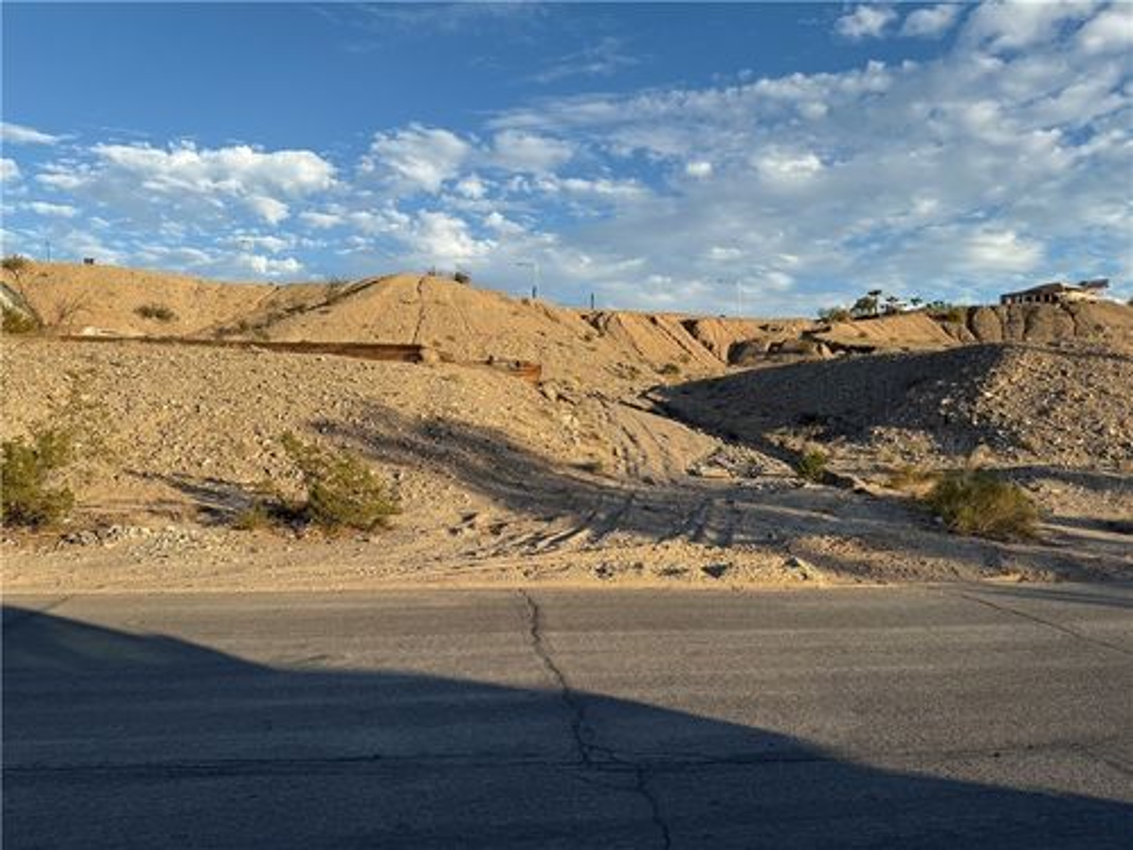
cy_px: 425
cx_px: 566
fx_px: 786
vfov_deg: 56.8
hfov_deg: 71.6
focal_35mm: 24
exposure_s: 1/3145
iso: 80
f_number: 1.78
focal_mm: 6.76
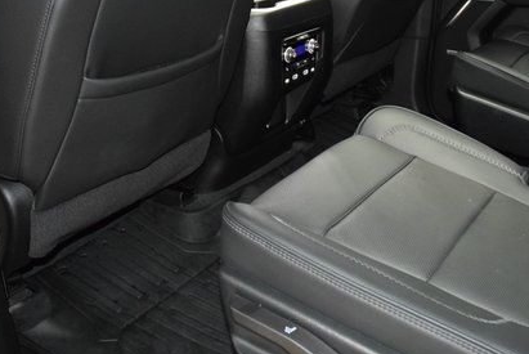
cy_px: 140
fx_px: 618
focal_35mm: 42
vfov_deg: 31.9
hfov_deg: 45.9
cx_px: 333
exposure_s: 1/40
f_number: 3.5
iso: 3200
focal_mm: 18
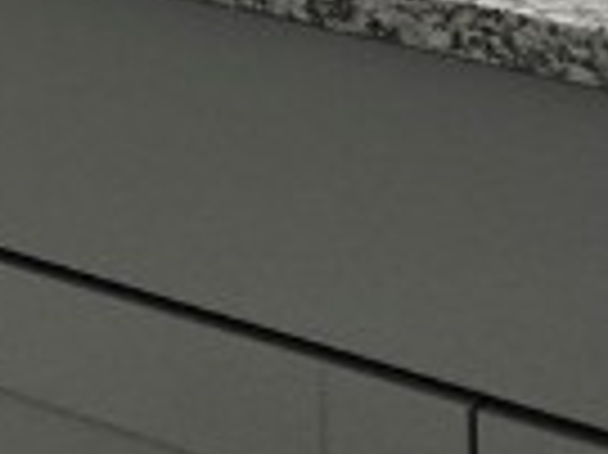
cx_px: -1040
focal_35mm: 175
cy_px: -755
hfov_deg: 9.5
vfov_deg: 7.7
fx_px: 3071
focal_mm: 6.3
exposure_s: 1/120
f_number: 1.7
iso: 125
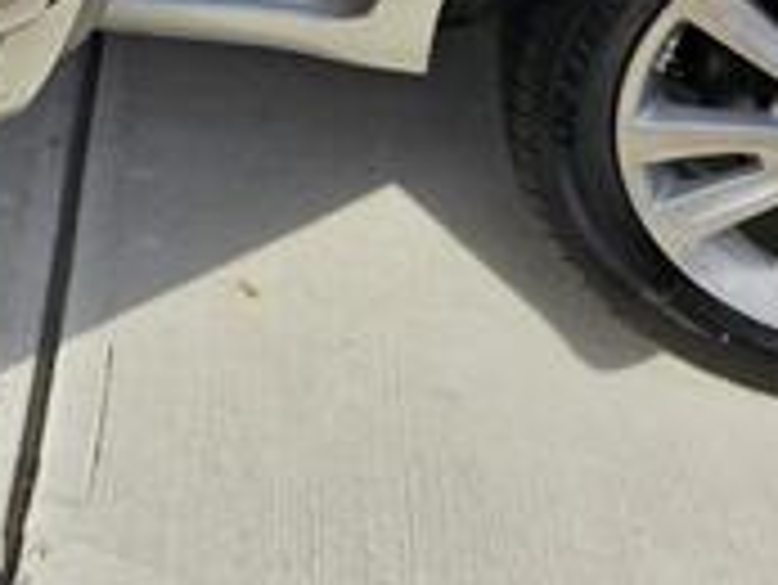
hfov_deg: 27.2
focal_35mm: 67
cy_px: -256
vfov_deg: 19.5
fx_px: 1507
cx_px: -9
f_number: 1.7
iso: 16
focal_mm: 6.3
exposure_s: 1/497
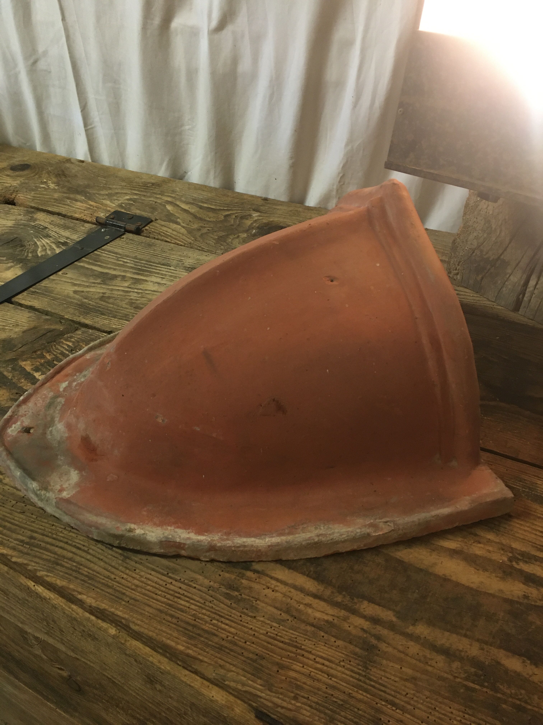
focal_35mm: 29
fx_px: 607
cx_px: 272
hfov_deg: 48.2
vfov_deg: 61.7
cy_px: 362
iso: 200
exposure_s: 1/33
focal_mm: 4.15
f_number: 2.2
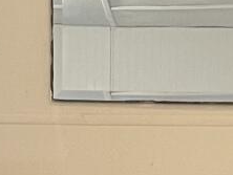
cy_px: 384
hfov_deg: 8.4
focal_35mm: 234
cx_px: 185
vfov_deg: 6.1
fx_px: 1577
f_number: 1.6
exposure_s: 1/60
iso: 320
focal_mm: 5.1
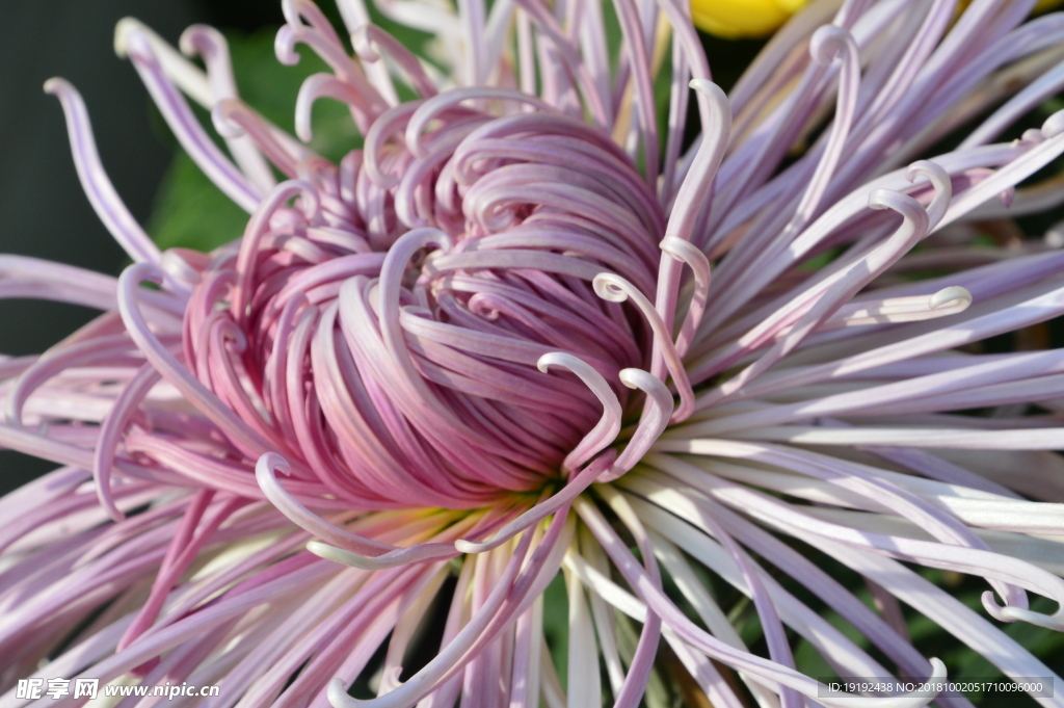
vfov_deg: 3.1
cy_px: 354
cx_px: 532
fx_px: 13289
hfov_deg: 4.6
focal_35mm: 450
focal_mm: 300
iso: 500
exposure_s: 1/250
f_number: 16
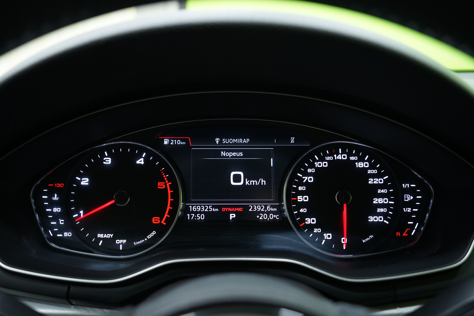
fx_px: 382
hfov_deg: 63.7
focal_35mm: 29
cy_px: 158
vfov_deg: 45.0
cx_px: 237
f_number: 4.5
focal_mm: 29
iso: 800
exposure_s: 1/20
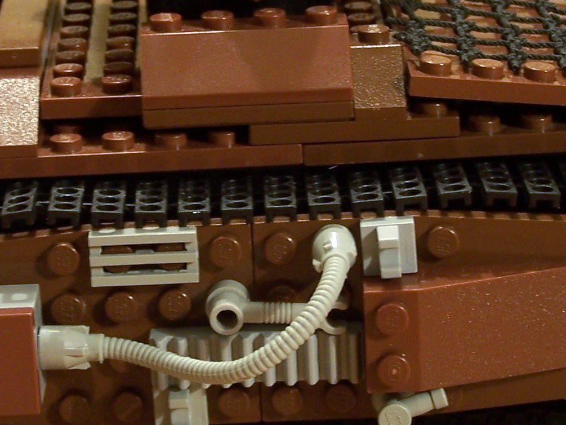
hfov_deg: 12.0
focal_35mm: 164
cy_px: 166
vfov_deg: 9.1
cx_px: 266
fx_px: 2682
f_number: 3.2
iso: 80
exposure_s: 1/2
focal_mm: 10.7
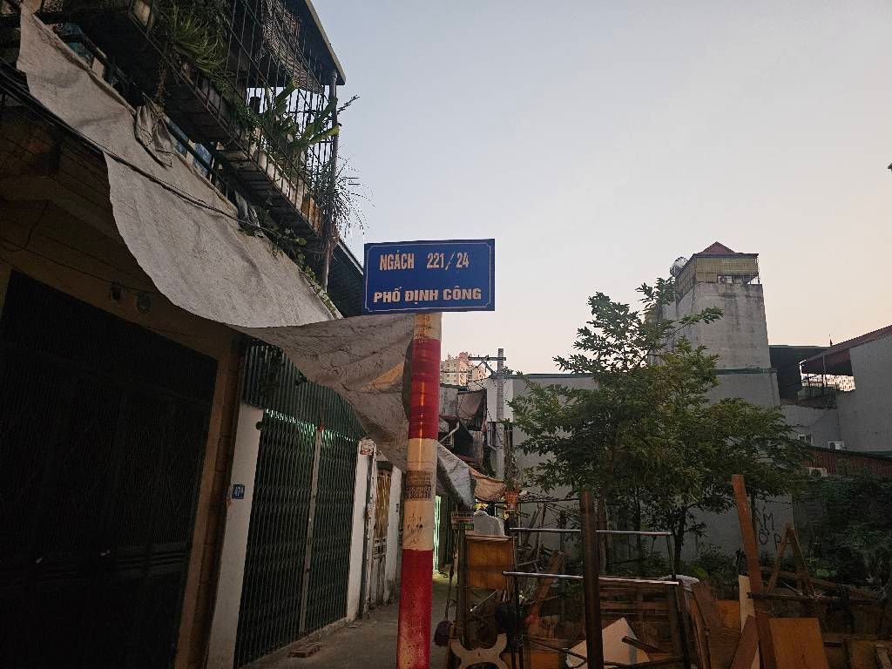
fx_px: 593
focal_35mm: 23
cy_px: 334
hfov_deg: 73.9
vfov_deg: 58.9
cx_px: 446
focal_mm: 6.3
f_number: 1.7
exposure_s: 1/33
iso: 640
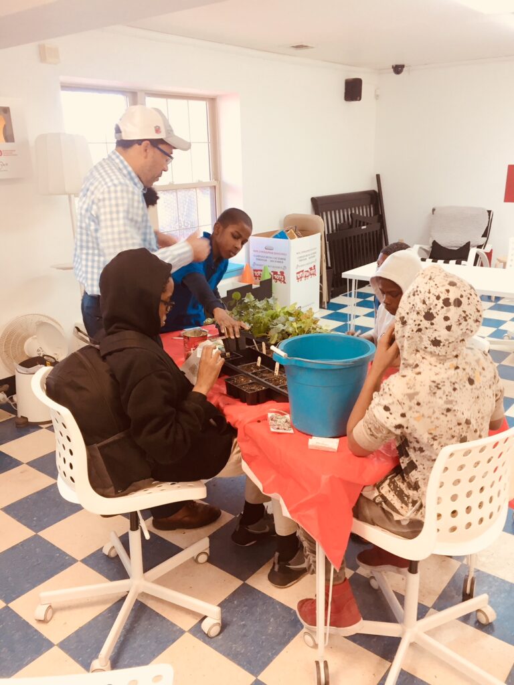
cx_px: 257
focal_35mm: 29
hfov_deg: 48.2
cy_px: 342
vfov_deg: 61.7
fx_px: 574
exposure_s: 1/30
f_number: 2.2
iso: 64
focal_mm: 4.15
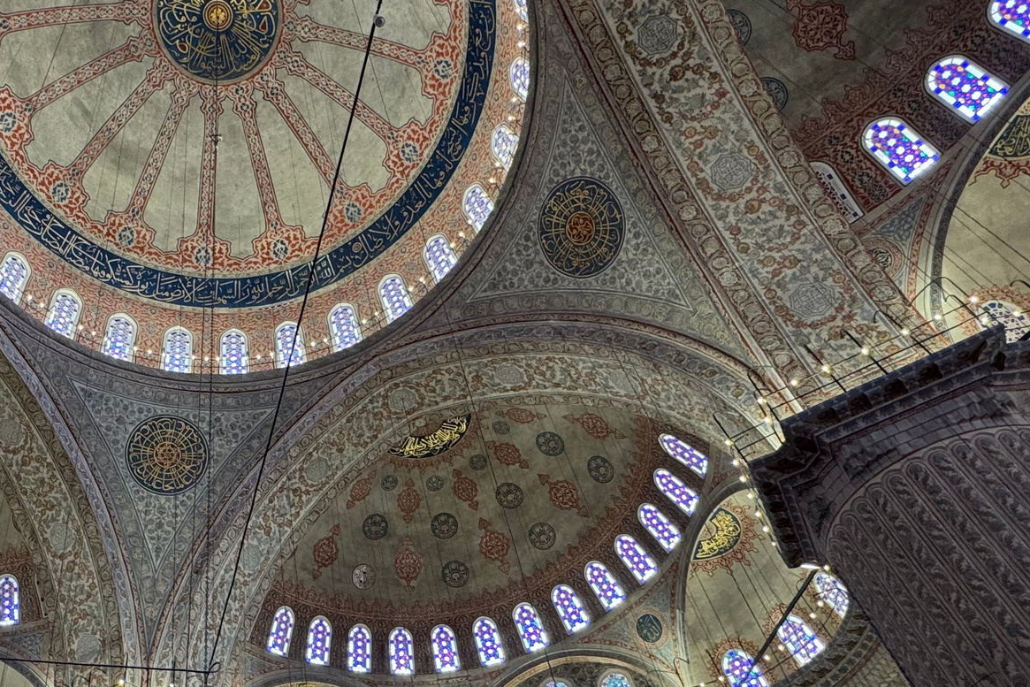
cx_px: 272
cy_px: 468
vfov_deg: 40.5
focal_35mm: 32
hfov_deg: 56.2
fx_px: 916
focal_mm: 2.22
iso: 160
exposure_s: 1/50
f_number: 2.2
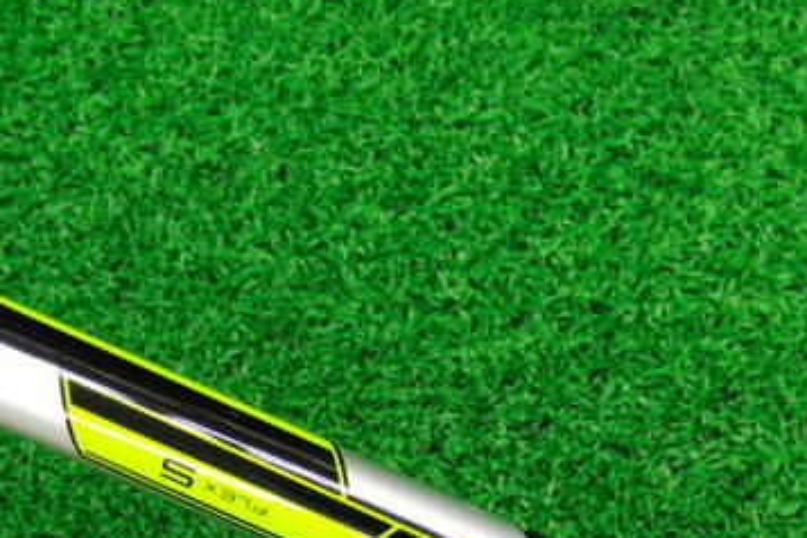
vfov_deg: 19.5
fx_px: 1547
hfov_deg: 29.0
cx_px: 253
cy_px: 459
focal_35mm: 69
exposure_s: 1/30
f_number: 3.6
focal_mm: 6.42
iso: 400
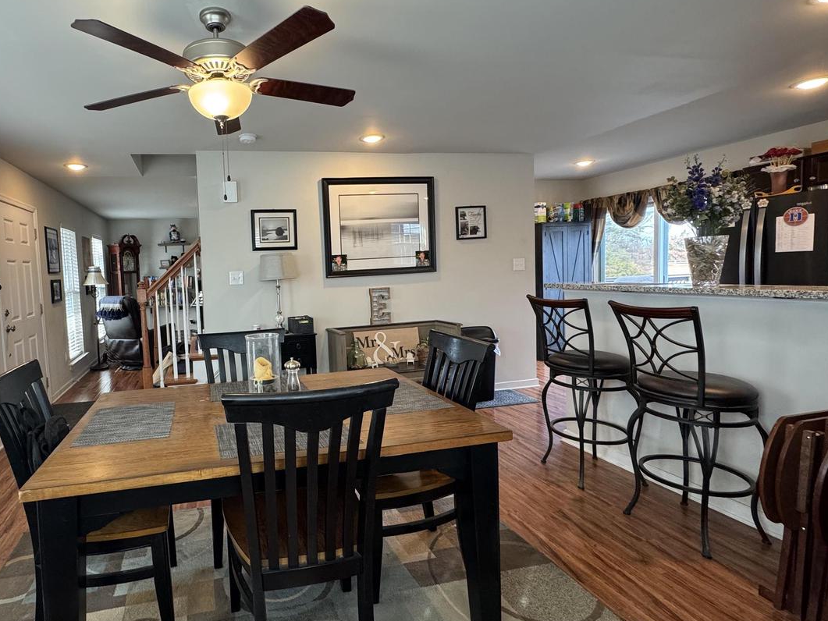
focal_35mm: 19
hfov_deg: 82.3
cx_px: 288
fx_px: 455
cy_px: 299
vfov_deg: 68.7
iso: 250
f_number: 2.2
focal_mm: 2.22
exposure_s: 1/120
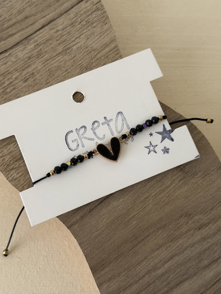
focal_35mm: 48
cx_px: 110
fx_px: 408
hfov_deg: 30.3
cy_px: 147
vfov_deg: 39.6
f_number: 1.78
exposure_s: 1/60
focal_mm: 6.76
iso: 160
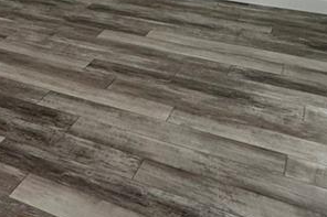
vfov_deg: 18.6
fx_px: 536
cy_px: -158
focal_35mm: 59
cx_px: 9
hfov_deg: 31.7
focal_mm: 2.22
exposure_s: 1/60
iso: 160
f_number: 2.2
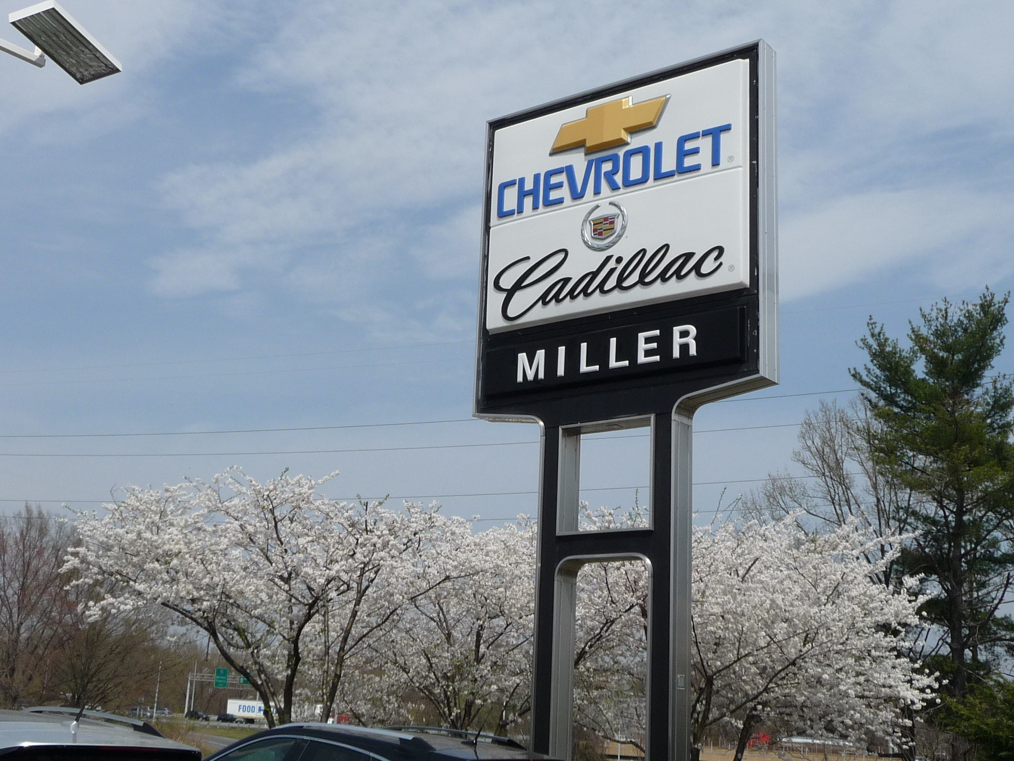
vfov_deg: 33.6
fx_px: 1260
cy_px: 380
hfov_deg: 43.9
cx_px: 507
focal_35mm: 43
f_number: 8
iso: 100
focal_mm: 4.7
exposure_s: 1/500
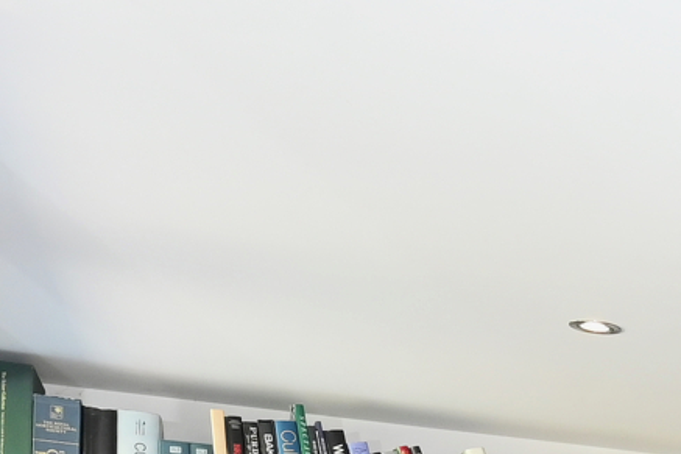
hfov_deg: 17.2
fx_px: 1550
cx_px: 1399
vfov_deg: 15.0
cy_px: 743
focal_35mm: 82
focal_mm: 14
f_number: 4
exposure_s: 1/60
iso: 360
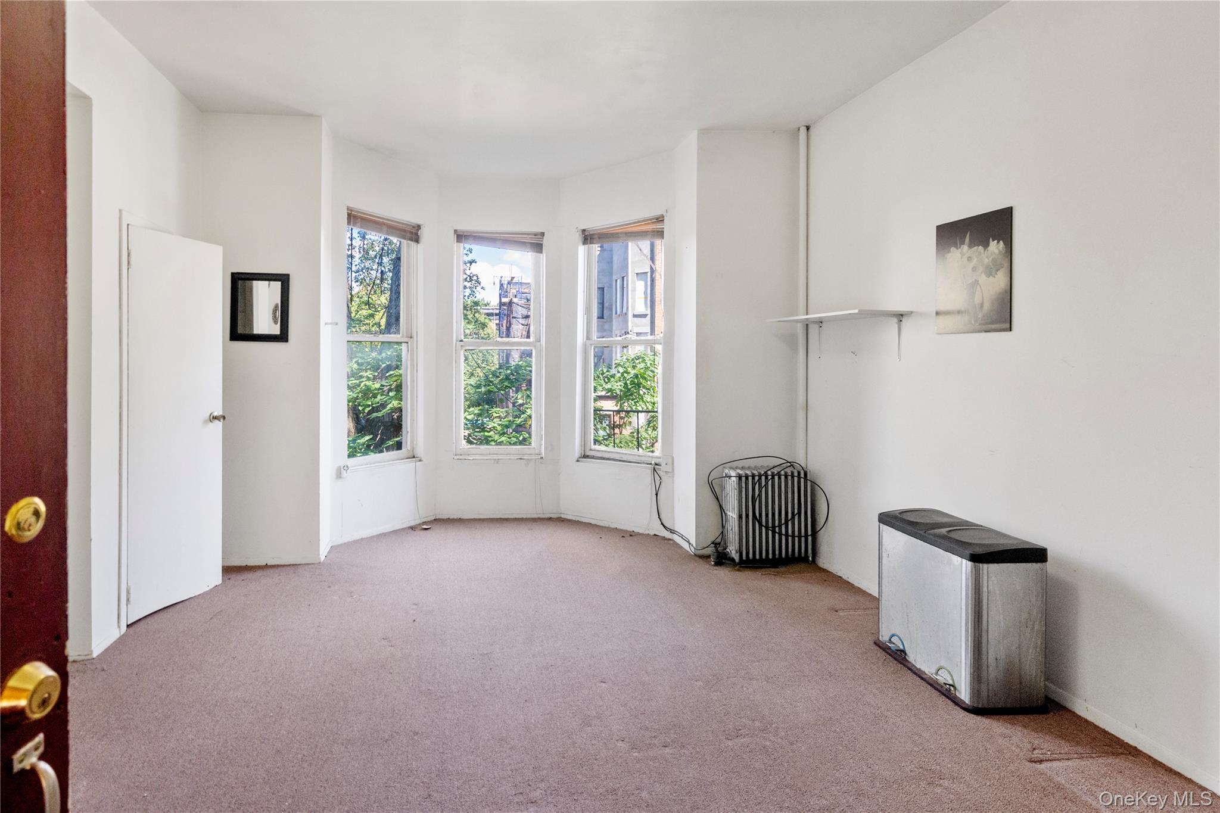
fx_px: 542
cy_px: 406
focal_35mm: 16
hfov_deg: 96.7
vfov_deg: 73.7
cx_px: 610
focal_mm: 16
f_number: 5.6
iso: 800
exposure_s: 1/125
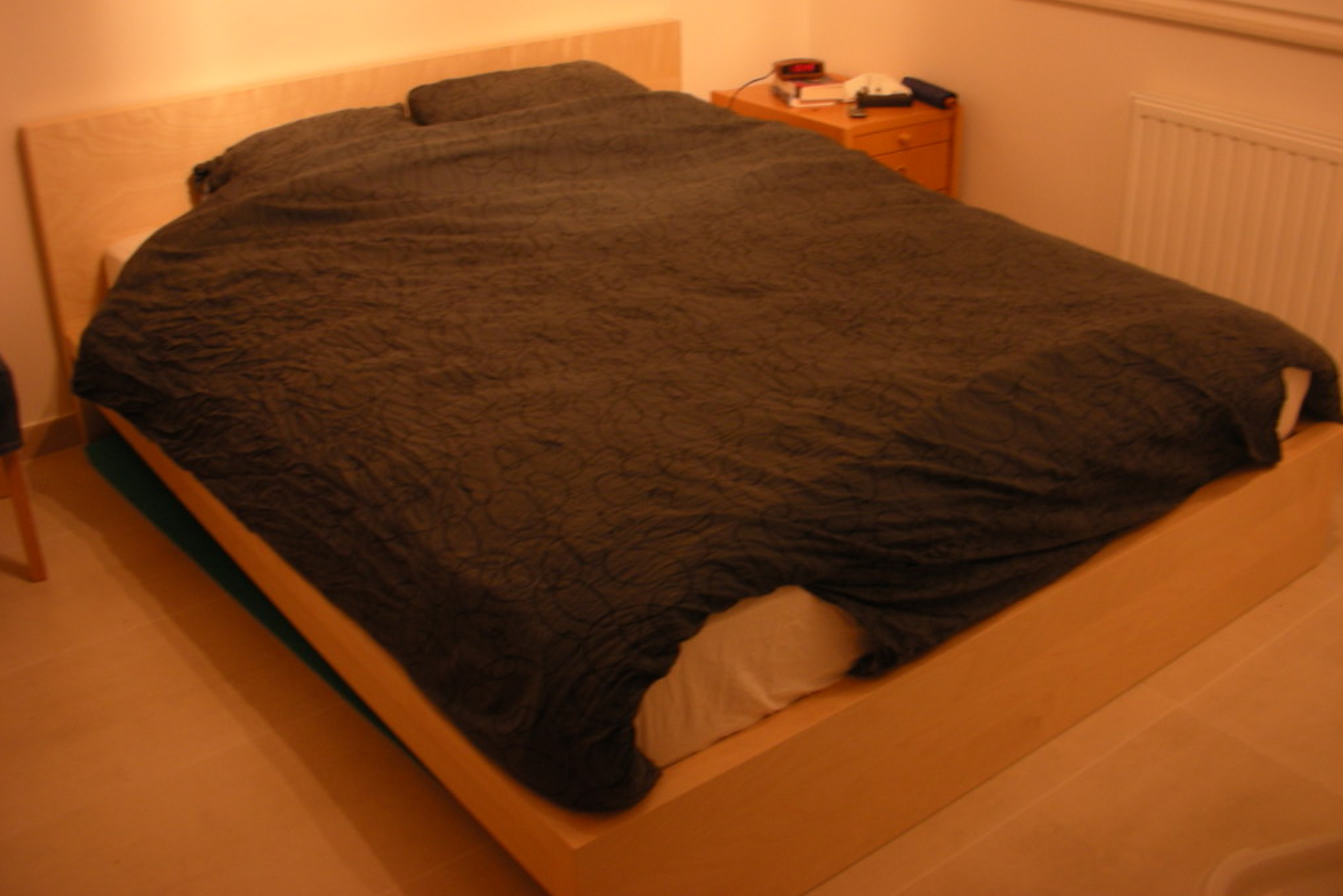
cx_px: 680
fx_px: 1381
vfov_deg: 35.9
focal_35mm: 37
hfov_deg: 51.9
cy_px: 399
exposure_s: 1/1.4
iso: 50
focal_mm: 5.8
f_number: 3
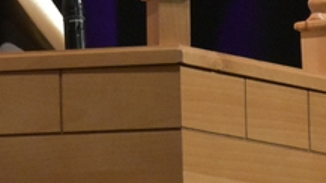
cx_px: -99
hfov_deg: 3.3
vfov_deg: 1.9
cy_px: -132
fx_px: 5635
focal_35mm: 652
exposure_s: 1/125
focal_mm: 100
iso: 4000
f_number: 5.6
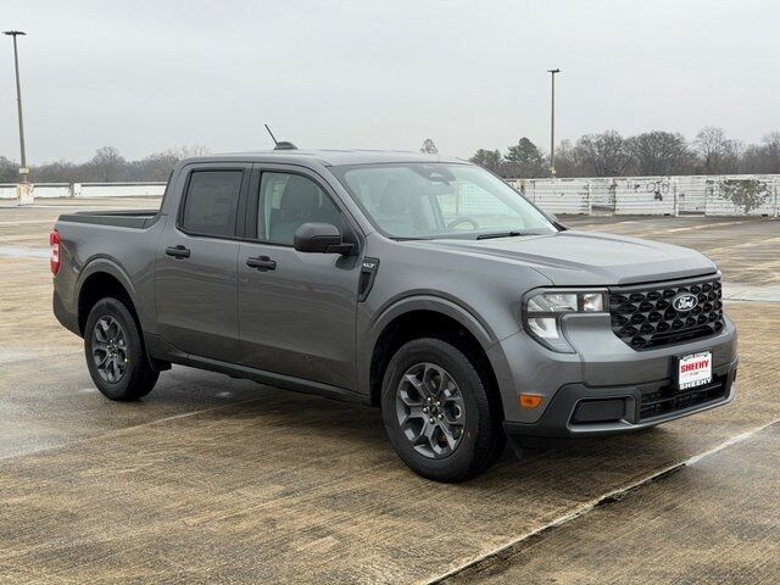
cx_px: 390
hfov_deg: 39.7
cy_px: 292
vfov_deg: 30.3
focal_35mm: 48
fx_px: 1082
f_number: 1.78
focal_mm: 6.76
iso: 64
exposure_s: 1/3534
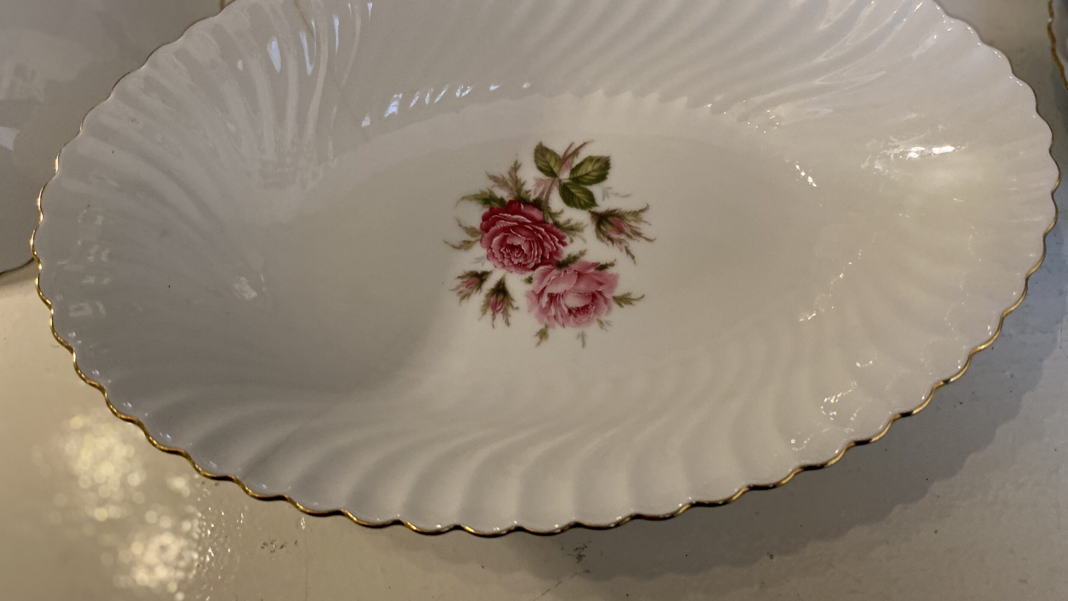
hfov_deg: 66.1
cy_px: 209
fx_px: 821
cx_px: 538
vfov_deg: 39.8
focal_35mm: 29
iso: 320
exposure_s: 1/50
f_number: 1.8
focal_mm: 4.25
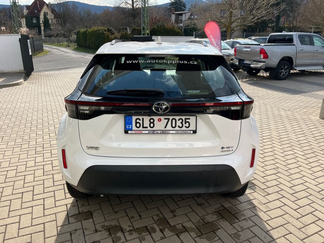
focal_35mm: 26
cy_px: 122
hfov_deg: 67.3
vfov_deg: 53.1
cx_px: 162
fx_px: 243
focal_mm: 5.1
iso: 50
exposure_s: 1/1957
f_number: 1.6
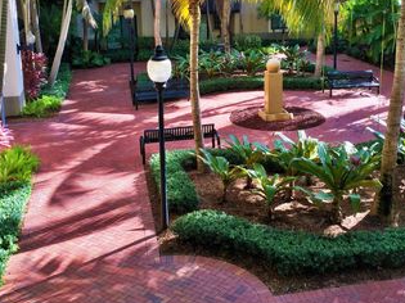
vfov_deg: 31.1
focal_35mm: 46
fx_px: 538
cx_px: 229
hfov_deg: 41.2
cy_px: 85
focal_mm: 4.15
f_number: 2.2
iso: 32
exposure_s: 1/206
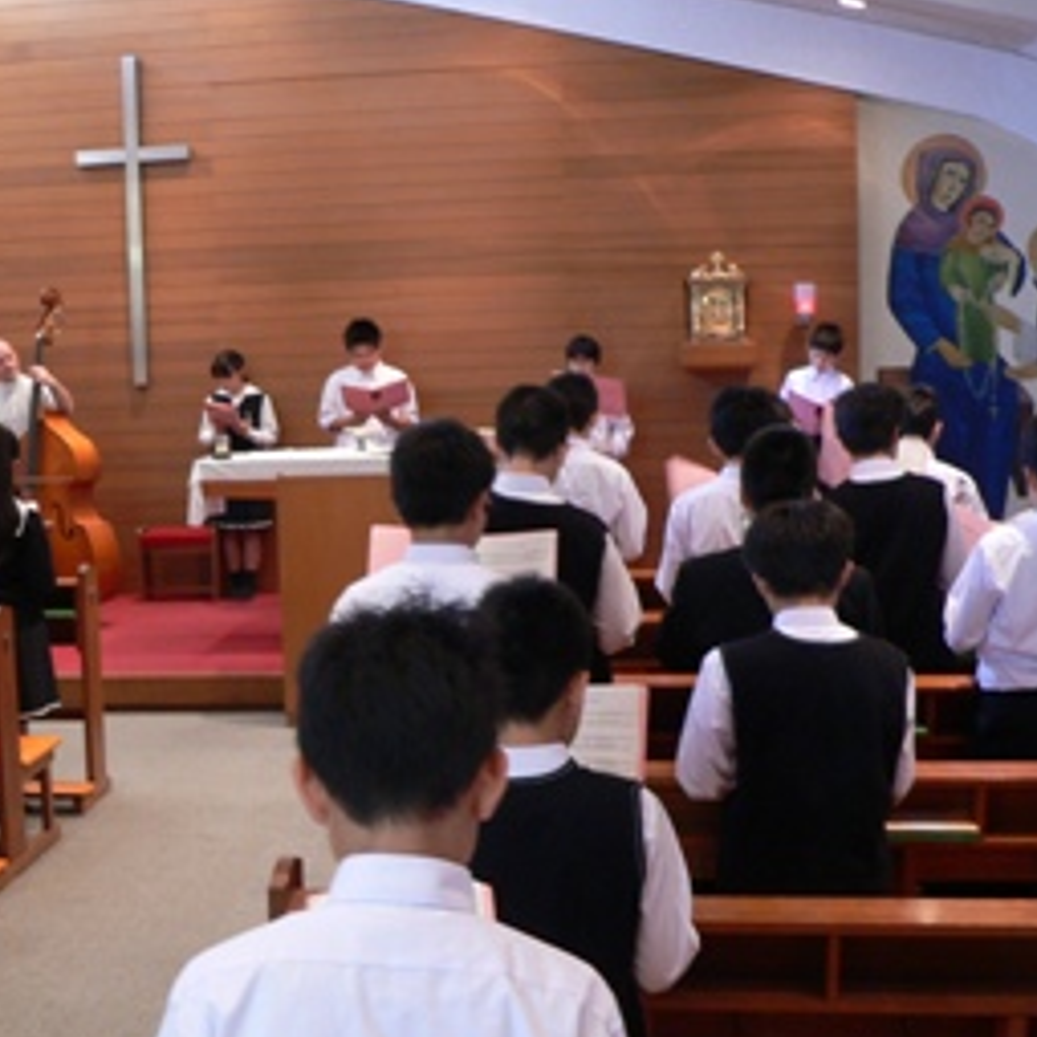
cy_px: 606
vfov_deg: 30.5
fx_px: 1898
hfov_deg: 30.0
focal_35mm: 56
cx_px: 232
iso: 100
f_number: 2.8
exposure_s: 1/6
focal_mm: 6
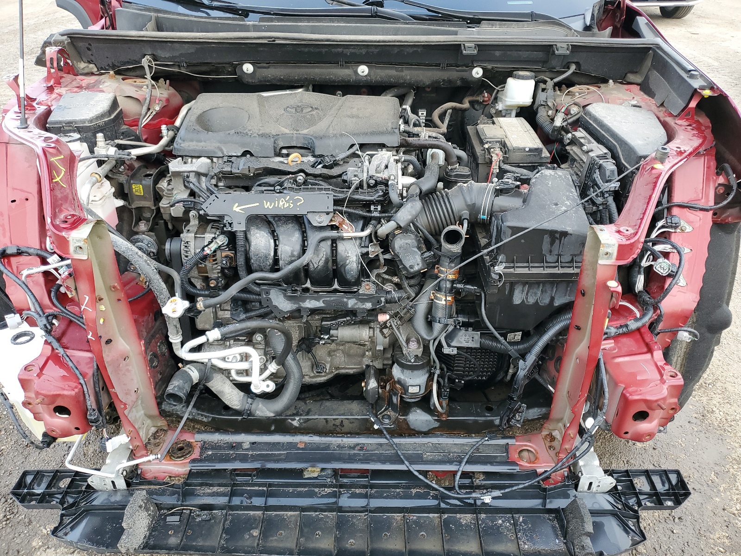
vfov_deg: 53.1
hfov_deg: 67.3
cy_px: 278
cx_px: 370
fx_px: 557
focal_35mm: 26
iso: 77
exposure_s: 1/120
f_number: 1.5
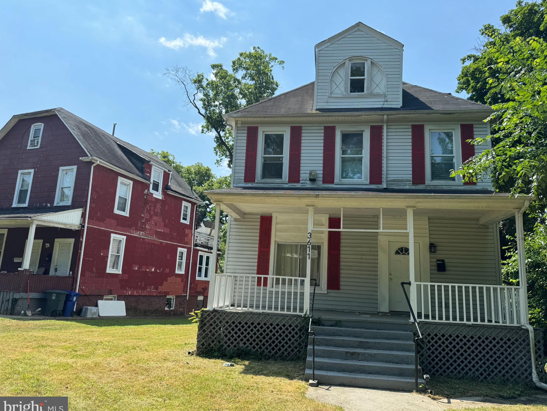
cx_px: 283
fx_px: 395
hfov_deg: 69.4
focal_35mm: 25
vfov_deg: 54.9
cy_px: 205
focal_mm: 6.76
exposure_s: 1/2604
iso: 80
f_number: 1.78
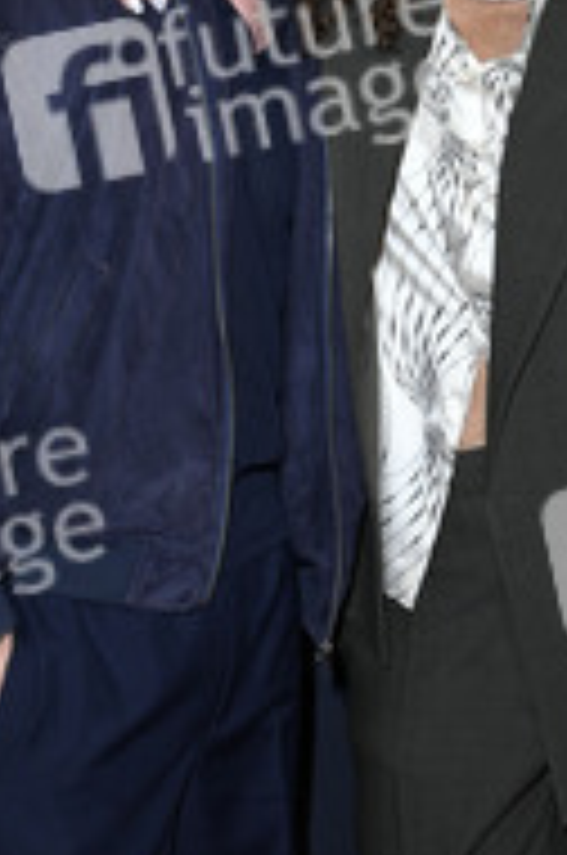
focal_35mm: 116
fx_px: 2750
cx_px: 364
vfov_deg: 17.6
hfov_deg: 11.8
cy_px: 310
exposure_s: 1/250
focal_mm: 55
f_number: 5.6
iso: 1000
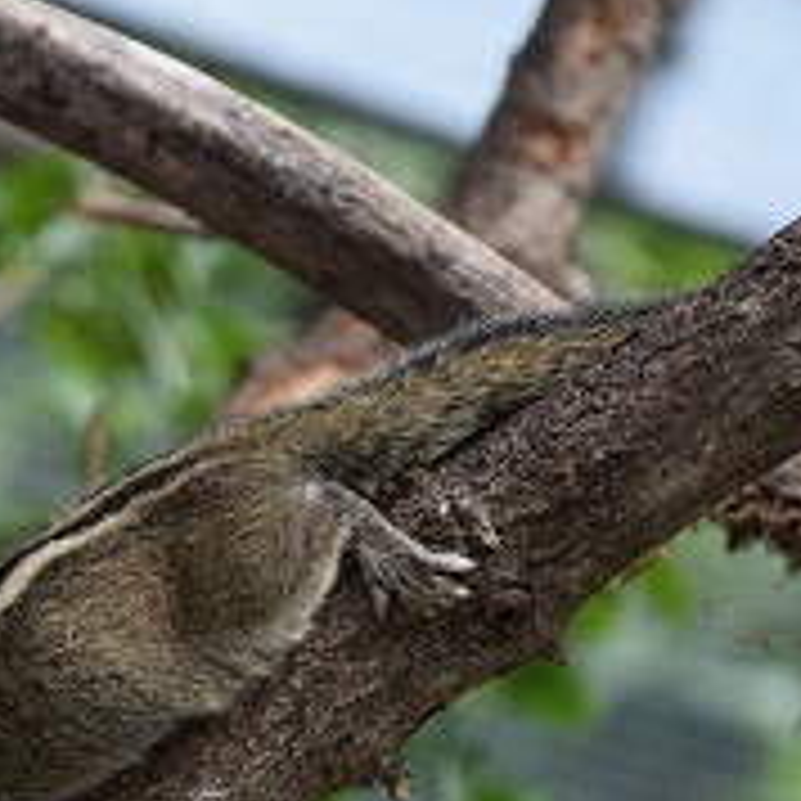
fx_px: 11792
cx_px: -256
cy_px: 846
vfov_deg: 3.9
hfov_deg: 3.9
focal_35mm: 450
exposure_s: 1/1000
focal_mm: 105
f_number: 5.6
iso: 560
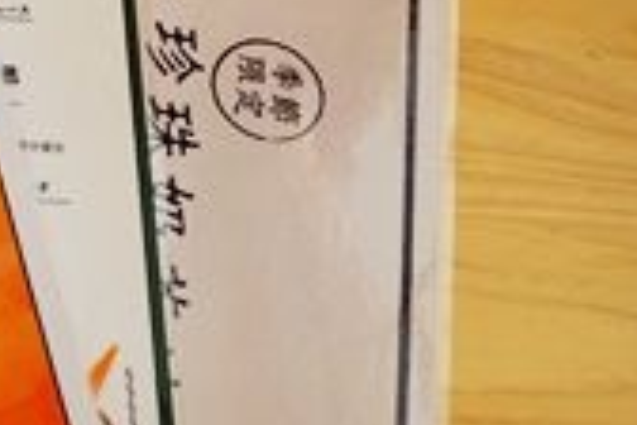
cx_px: -523
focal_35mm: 128
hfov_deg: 14.1
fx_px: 2265
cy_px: 2
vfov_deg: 10.6
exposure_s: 1/60
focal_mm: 12.25
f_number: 3.5
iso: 125
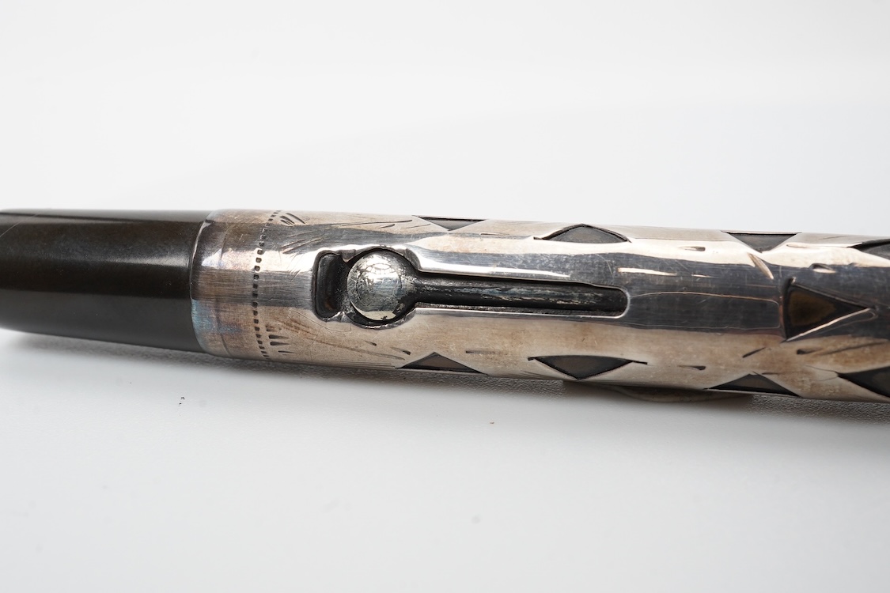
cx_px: 445
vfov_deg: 29.9
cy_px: 296
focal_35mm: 45
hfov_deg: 43.6
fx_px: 1112
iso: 640
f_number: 22
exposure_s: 1/100
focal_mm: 30
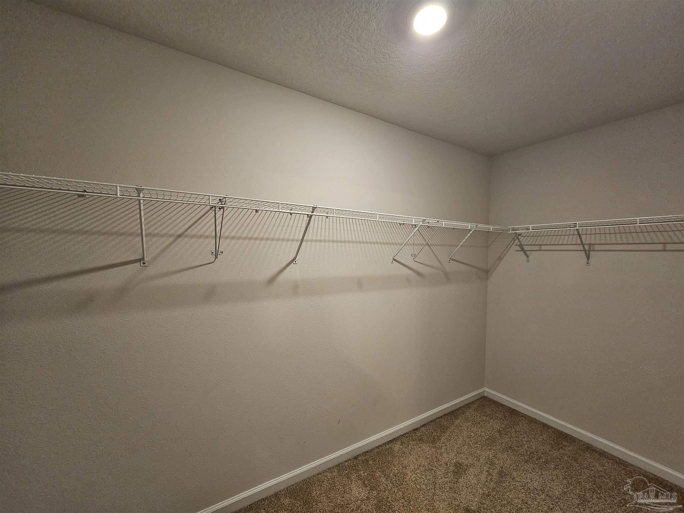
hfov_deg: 106.2
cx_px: 342
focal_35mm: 13
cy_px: 256
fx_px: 257
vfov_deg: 89.9
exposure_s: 1/60
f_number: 2.2
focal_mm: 2.2
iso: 250
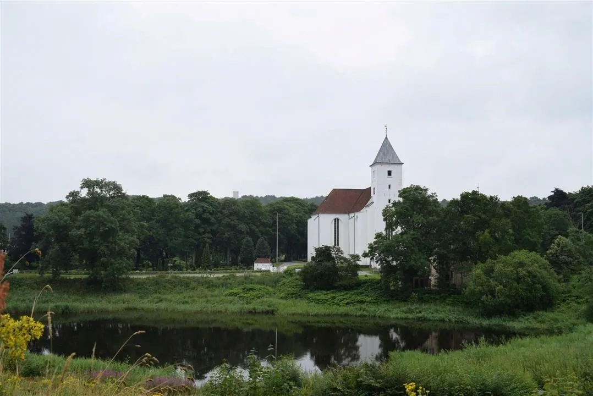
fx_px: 618
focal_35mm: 38
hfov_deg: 51.3
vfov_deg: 35.5
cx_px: 296
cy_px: 198
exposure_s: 1/250
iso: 200
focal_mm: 25
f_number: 8
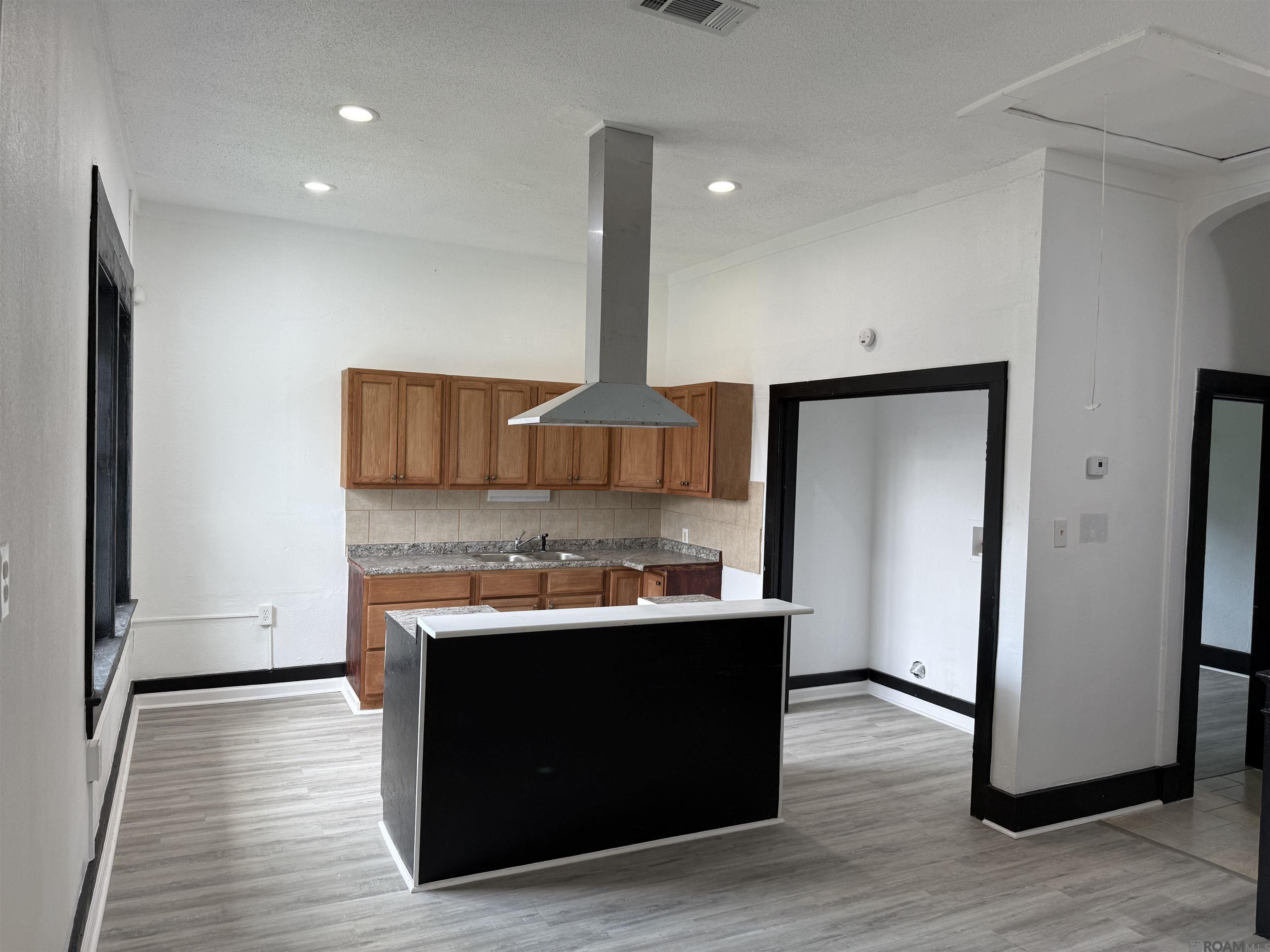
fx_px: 881
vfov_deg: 56.8
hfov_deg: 71.6
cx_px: 635
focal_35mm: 24
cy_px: 476
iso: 100
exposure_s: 1/120
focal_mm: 6.76
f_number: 1.78
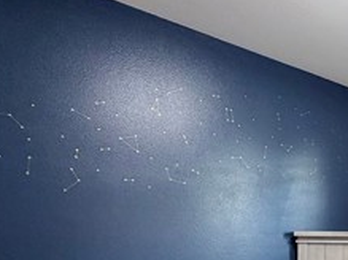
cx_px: 412
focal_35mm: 41
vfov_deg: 32.8
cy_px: 247
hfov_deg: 36.2
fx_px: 412
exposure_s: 1/60
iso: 200
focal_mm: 2.22
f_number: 2.2
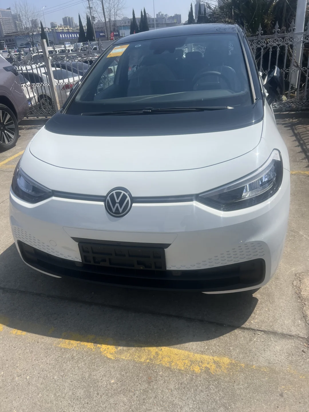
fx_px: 309
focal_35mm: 26
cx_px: 154
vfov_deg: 67.3
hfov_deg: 53.1
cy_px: 206
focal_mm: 5.7
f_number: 1.5
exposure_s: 1/6993
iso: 50
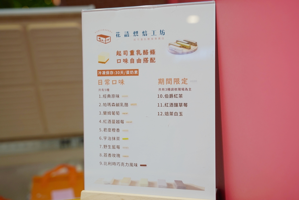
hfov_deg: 42.7
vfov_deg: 29.2
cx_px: 150
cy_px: 100
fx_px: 382
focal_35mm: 46
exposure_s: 1/160
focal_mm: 46
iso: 500
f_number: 4
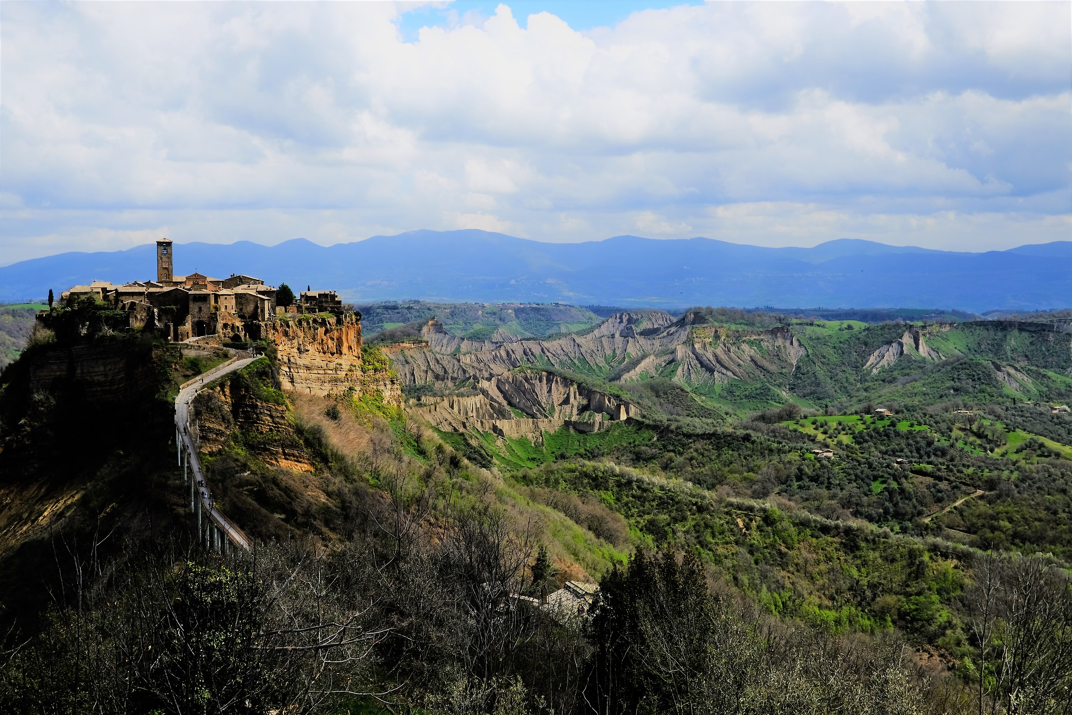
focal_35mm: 48
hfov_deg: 41.1
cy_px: 358
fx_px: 1429
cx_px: 536
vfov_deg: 28.1
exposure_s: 1/240
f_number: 11
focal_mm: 32
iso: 100
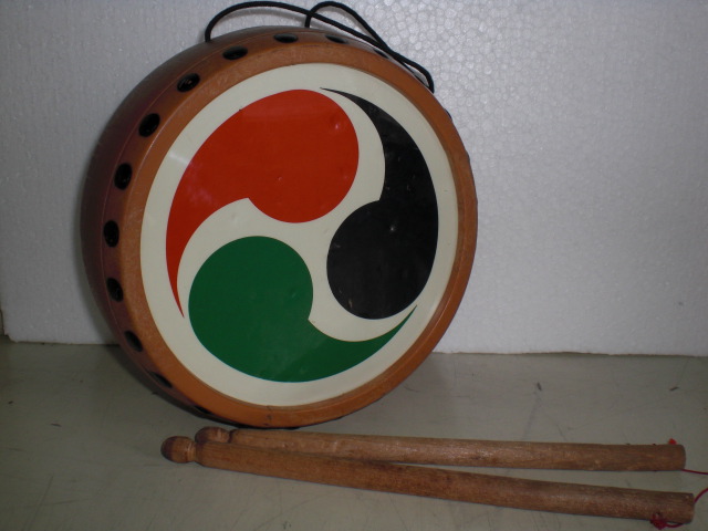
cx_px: 354
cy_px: 266
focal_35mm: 38
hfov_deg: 49.0
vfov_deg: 37.7
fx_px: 777
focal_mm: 6.3
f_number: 5.6
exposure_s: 1/60
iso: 100
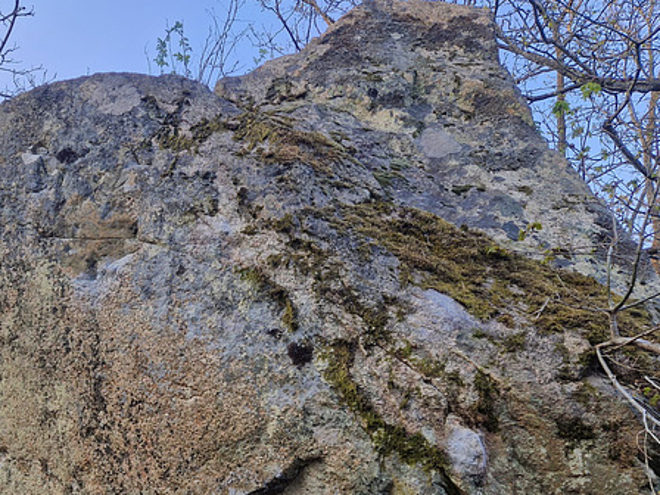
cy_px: 399
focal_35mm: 39
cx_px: 209
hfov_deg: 46.9
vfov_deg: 35.6
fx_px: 744
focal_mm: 5.4
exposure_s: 1/180
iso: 50
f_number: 1.8
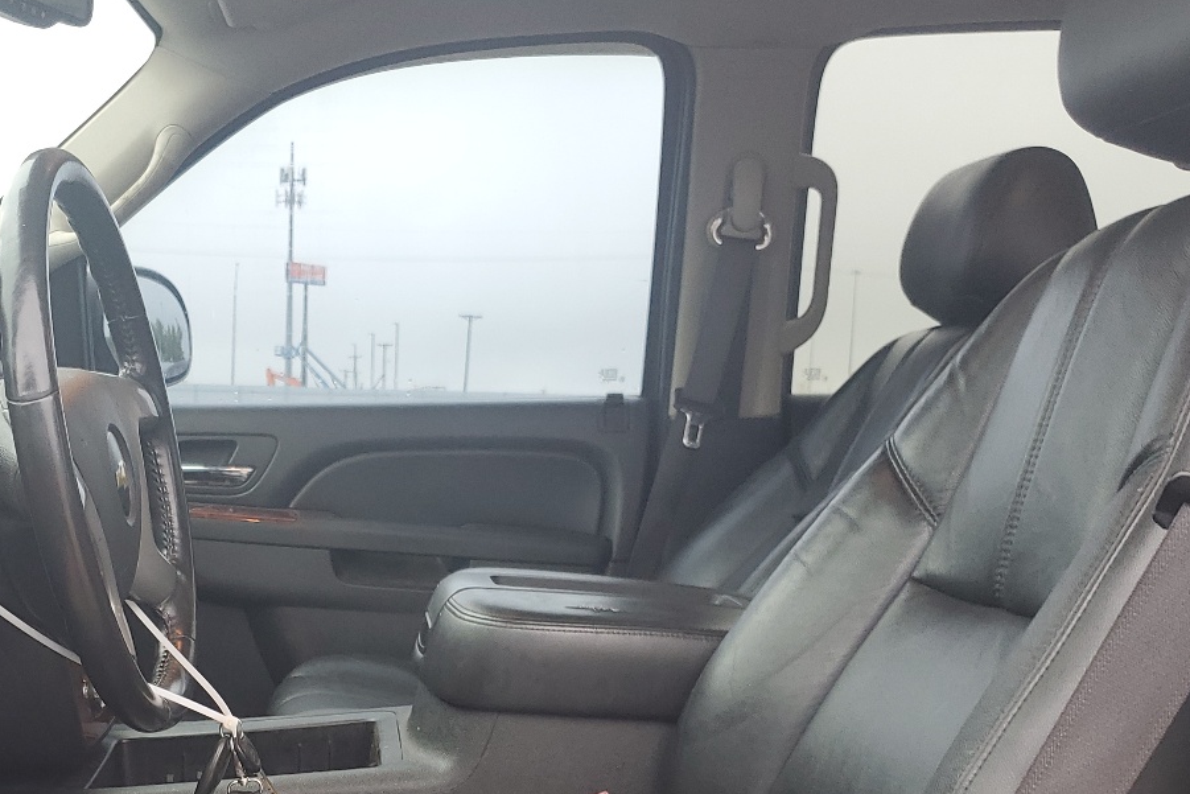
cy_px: 765
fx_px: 1587
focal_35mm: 48
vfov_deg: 26.8
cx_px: 312
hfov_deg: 40.1
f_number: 1.5
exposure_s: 1/60.2
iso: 52
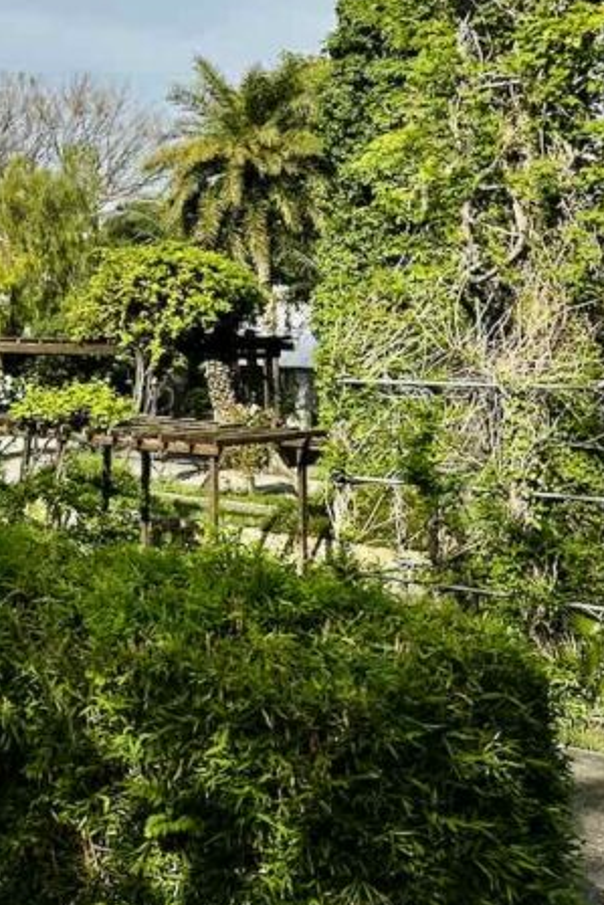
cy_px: 135
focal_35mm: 57
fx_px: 1433
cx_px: -200
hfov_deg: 21.3
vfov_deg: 33.6
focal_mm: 6.86
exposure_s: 1/6211
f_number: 1.78
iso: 80
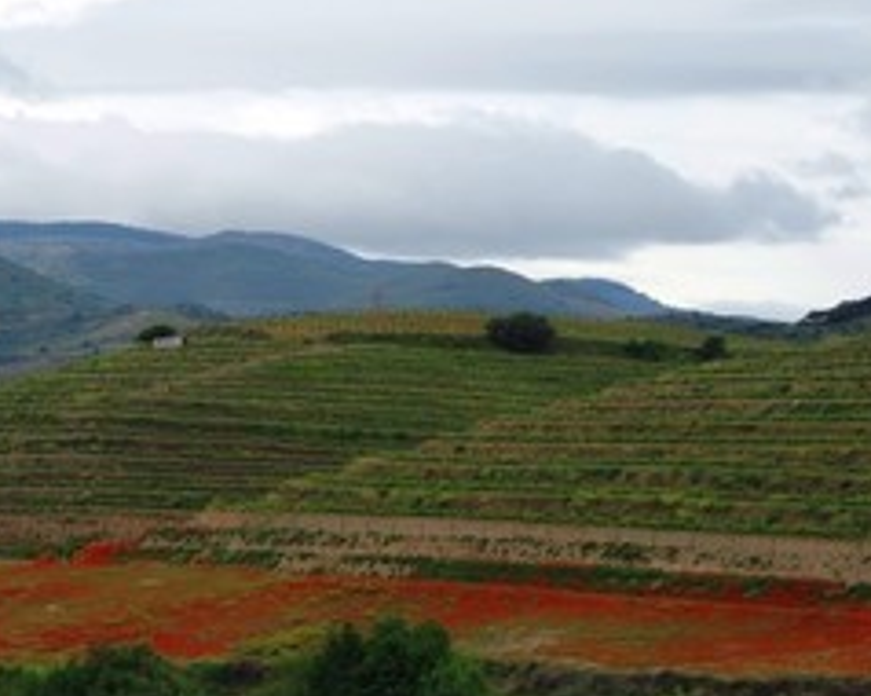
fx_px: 3915
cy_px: 533
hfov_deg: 12.7
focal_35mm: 152
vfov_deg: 10.1
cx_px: 282
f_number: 6.3
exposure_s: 1/250
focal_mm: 50
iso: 100
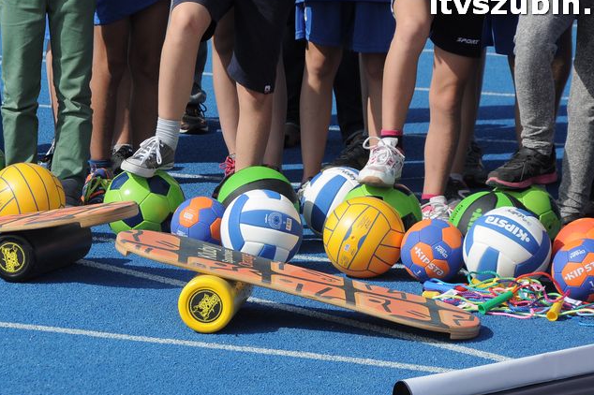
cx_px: 243
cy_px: 239
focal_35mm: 197
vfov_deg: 7.0
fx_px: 3249
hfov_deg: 10.4
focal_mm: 98
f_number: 9
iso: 400
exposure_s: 1/1250
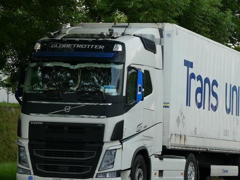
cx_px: 147
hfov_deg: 13.0
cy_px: 101
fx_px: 1054
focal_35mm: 152
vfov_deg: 9.8
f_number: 5.1
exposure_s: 1/200
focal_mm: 20.6
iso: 80
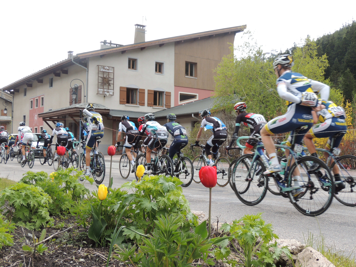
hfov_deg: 43.9
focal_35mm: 43
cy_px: 134
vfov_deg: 33.6
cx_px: 178
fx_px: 442
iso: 100
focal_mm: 7.6
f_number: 3.4
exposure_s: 1/400
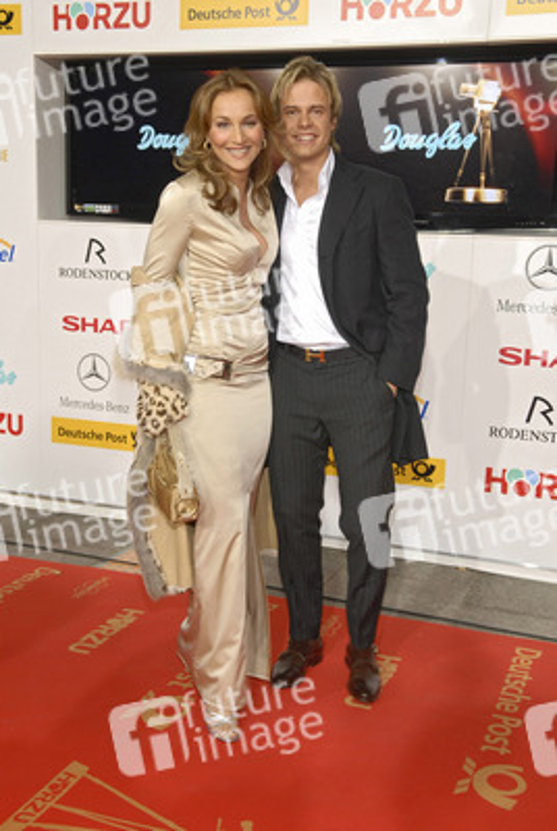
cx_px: 278
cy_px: 416
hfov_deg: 30.0
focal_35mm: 45
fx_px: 1041
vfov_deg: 43.5
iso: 400
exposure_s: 1/60
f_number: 4.5
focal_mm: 30
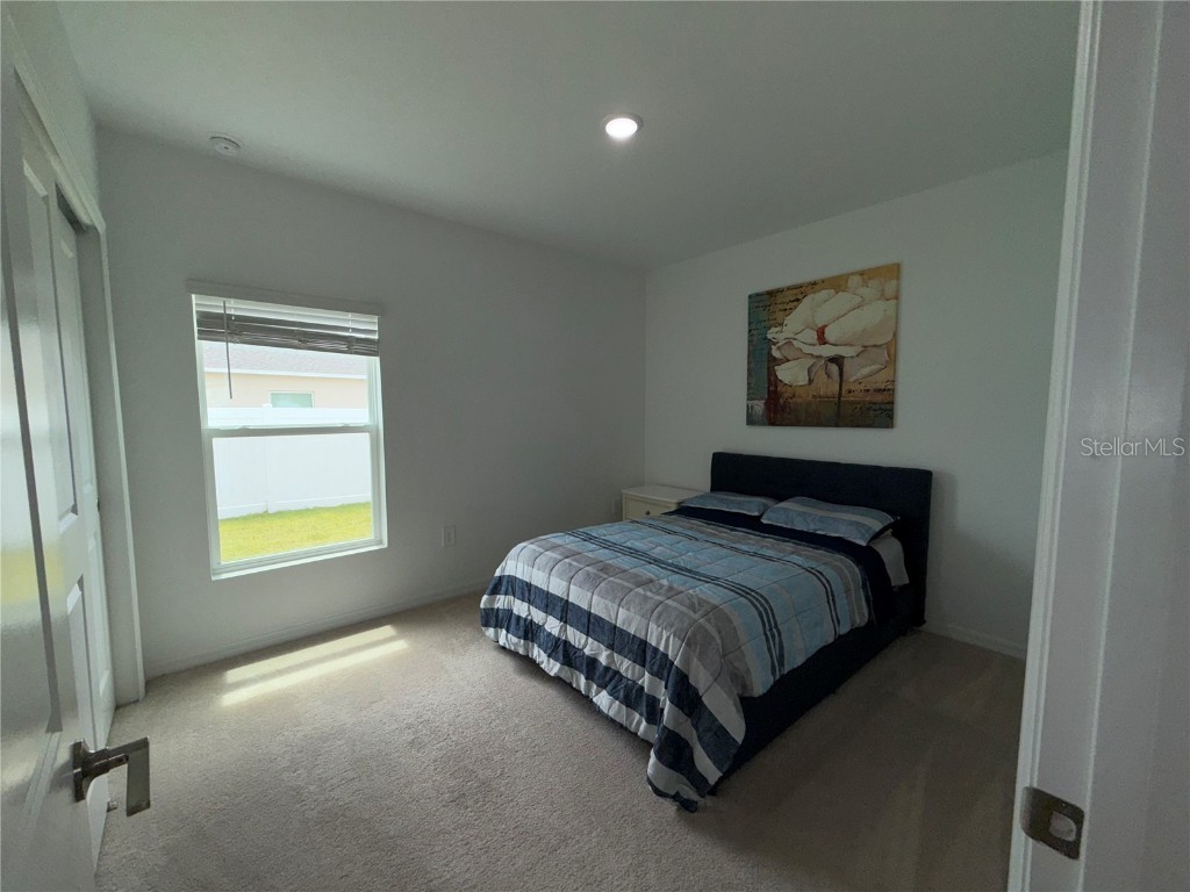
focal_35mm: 14
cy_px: 446
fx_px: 481
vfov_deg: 85.7
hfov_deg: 102.1
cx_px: 595
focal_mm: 2.22
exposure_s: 1/227
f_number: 2.2
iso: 16
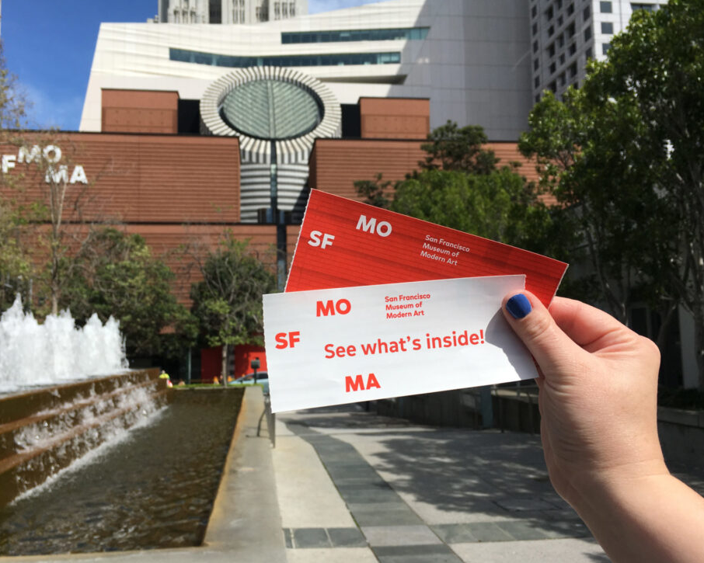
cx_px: 335
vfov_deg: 45.8
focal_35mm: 32
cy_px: 279
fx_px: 667
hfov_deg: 55.6
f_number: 2.2
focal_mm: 4.15
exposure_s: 1/2137
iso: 25
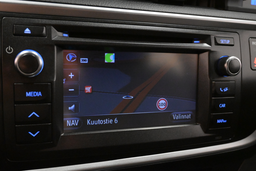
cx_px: 128
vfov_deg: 36.9
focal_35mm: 36
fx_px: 256
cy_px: 86
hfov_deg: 53.1
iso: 8000
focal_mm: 24
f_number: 5.6
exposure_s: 1/125
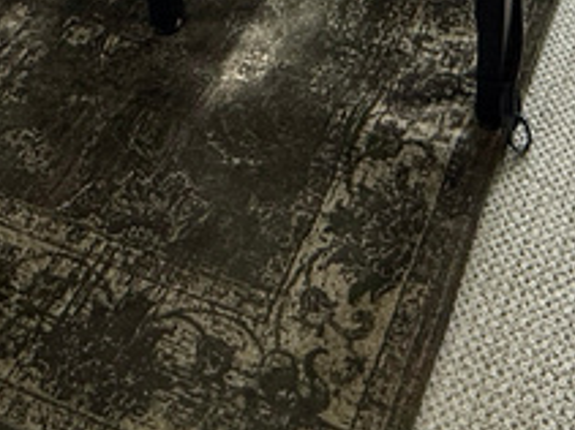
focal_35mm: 68
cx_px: 510
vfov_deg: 14.6
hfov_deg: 27.6
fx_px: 1129
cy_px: -580
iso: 64
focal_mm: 2.22
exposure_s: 1/316
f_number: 2.2
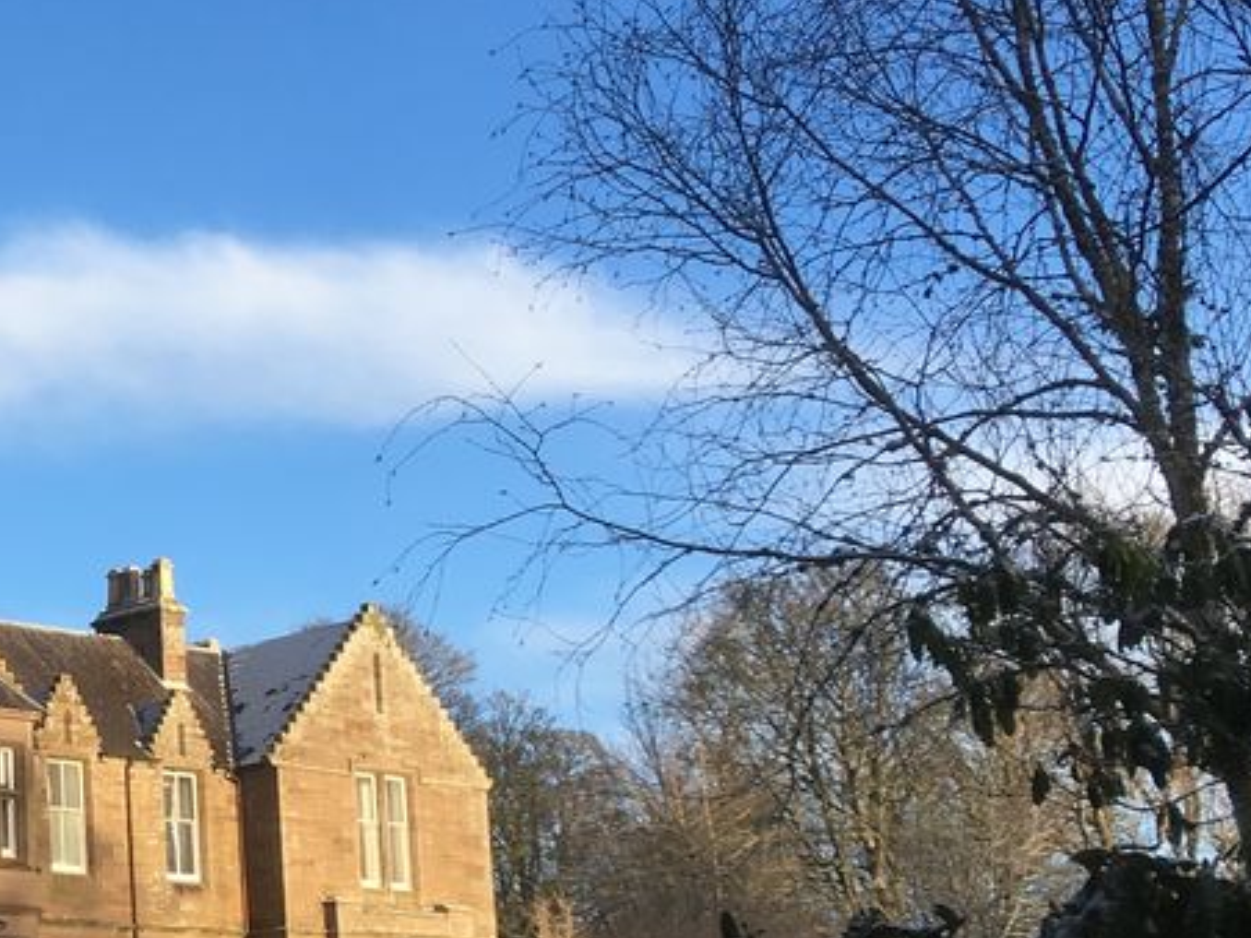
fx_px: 2783
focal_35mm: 77
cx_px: -291
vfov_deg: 19.1
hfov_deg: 23.0
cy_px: 650
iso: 25
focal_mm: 4.15
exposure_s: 1/545
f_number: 2.2
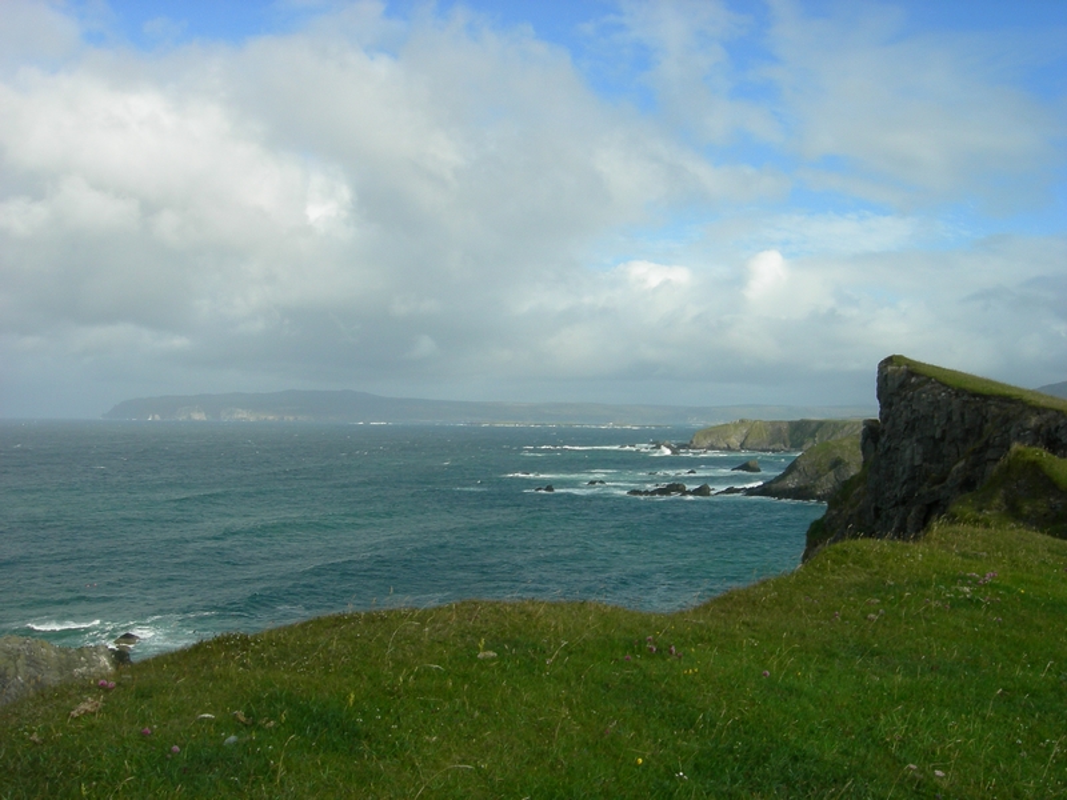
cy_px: 400
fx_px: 1110
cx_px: 534
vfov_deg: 39.7
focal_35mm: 36
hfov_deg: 51.4
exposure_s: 1/248
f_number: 6.8
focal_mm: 7.5
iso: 64
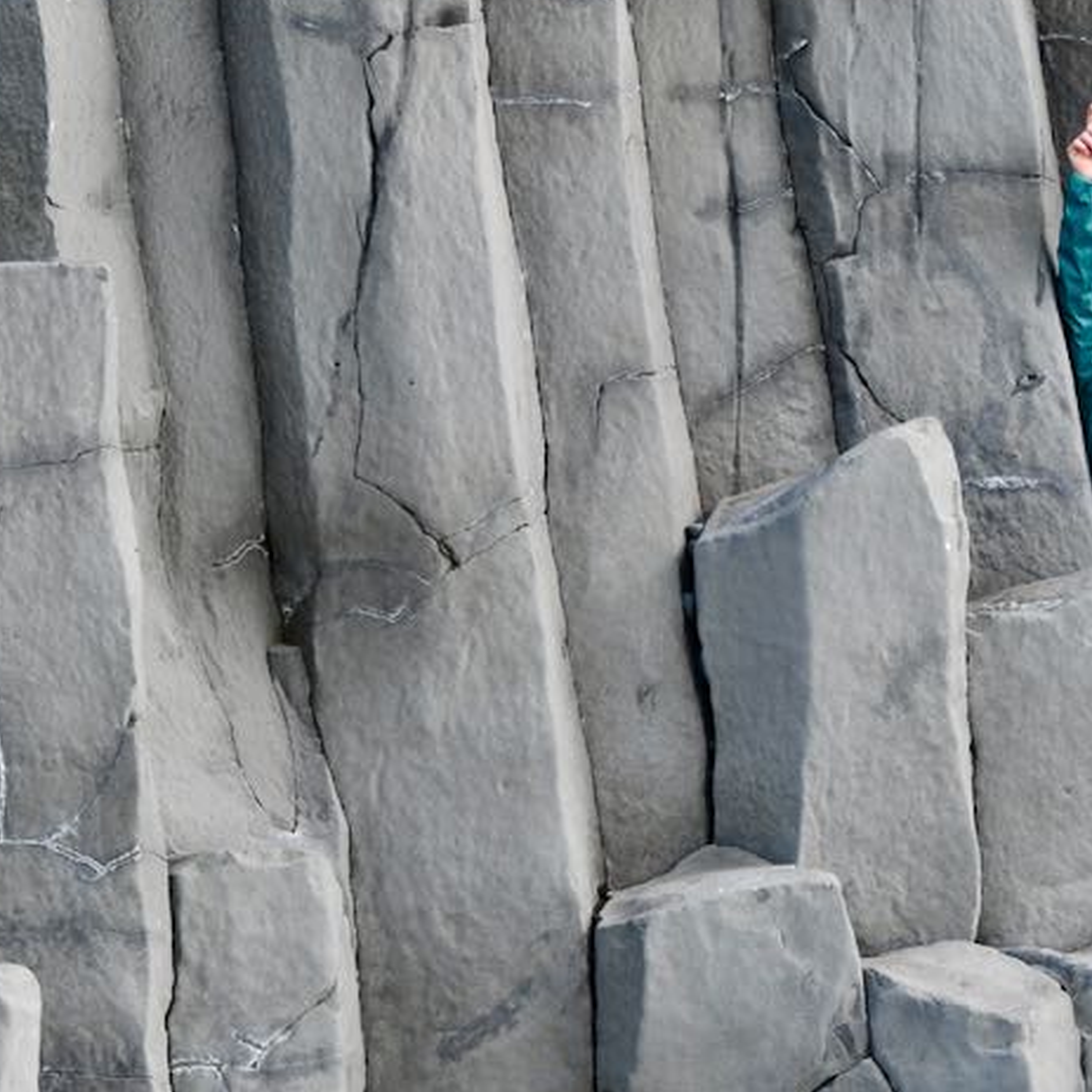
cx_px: 1262
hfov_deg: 5.8
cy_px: 267
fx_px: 10814
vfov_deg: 5.8
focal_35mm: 303
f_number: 5.6
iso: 220
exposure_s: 1/250
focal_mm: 100
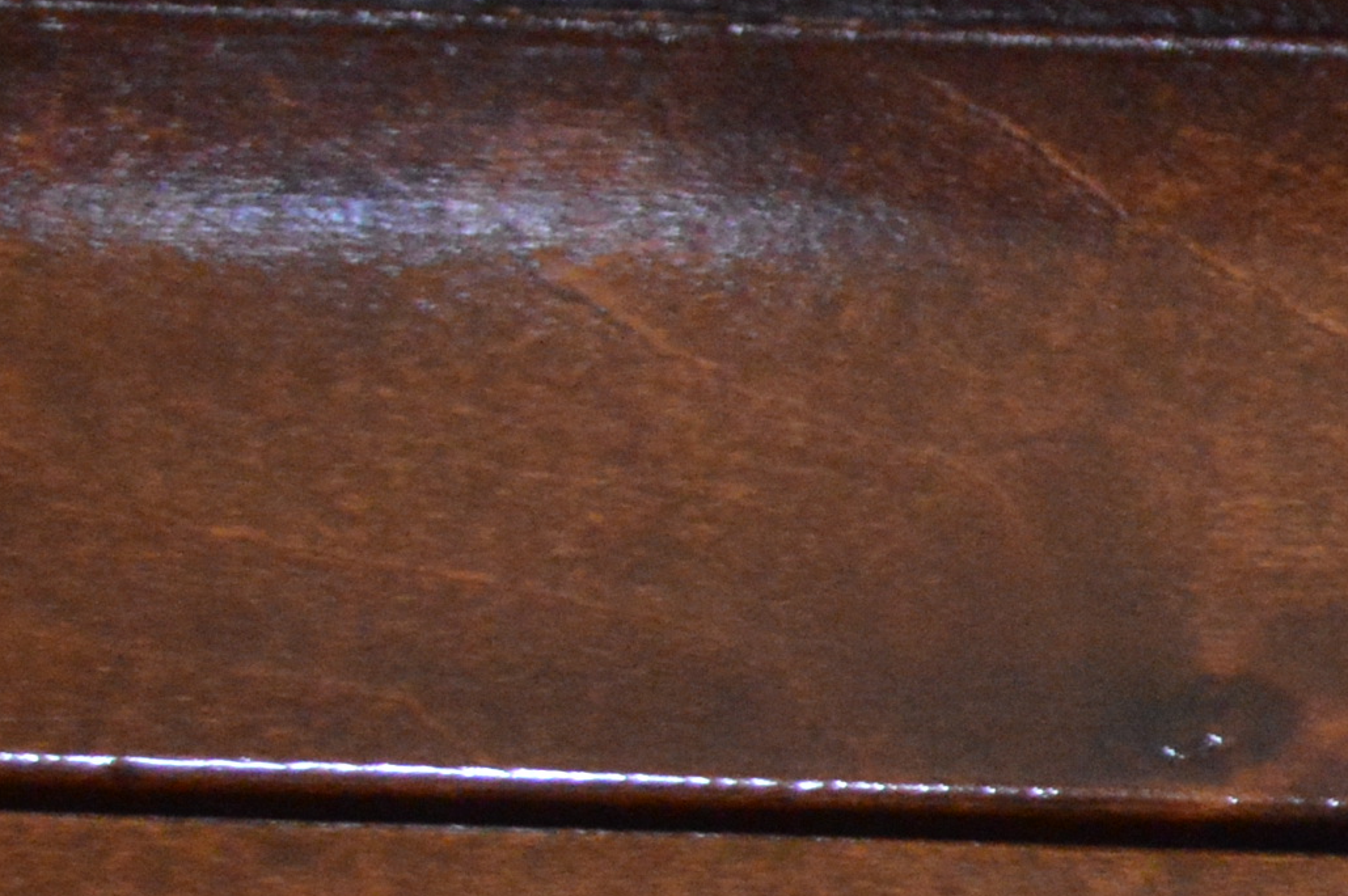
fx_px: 8611
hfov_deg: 8.4
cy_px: 782
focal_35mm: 230
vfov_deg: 5.9
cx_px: 2902
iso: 3200
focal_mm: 35
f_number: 5
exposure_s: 1/40
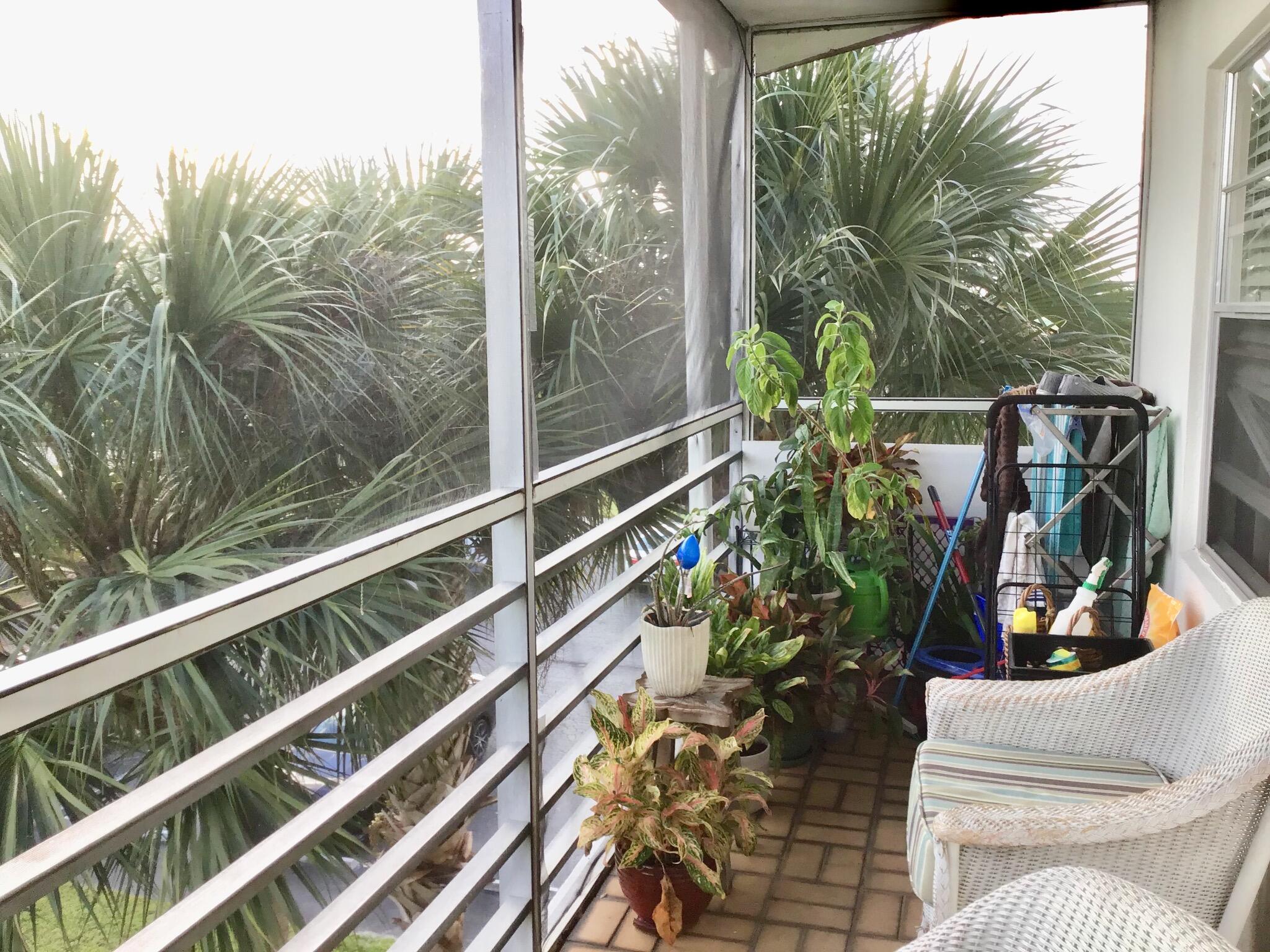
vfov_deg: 45.4
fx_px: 1137
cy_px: 476
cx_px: 635
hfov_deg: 58.4
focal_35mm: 31
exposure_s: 1/120
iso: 40
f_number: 2.4
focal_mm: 3.3
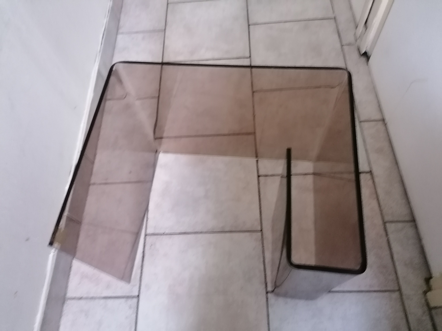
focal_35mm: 27
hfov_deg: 65.3
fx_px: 345
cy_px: 166
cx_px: 221
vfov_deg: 51.4
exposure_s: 1/16.7
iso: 1000
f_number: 1.8
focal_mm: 4.75
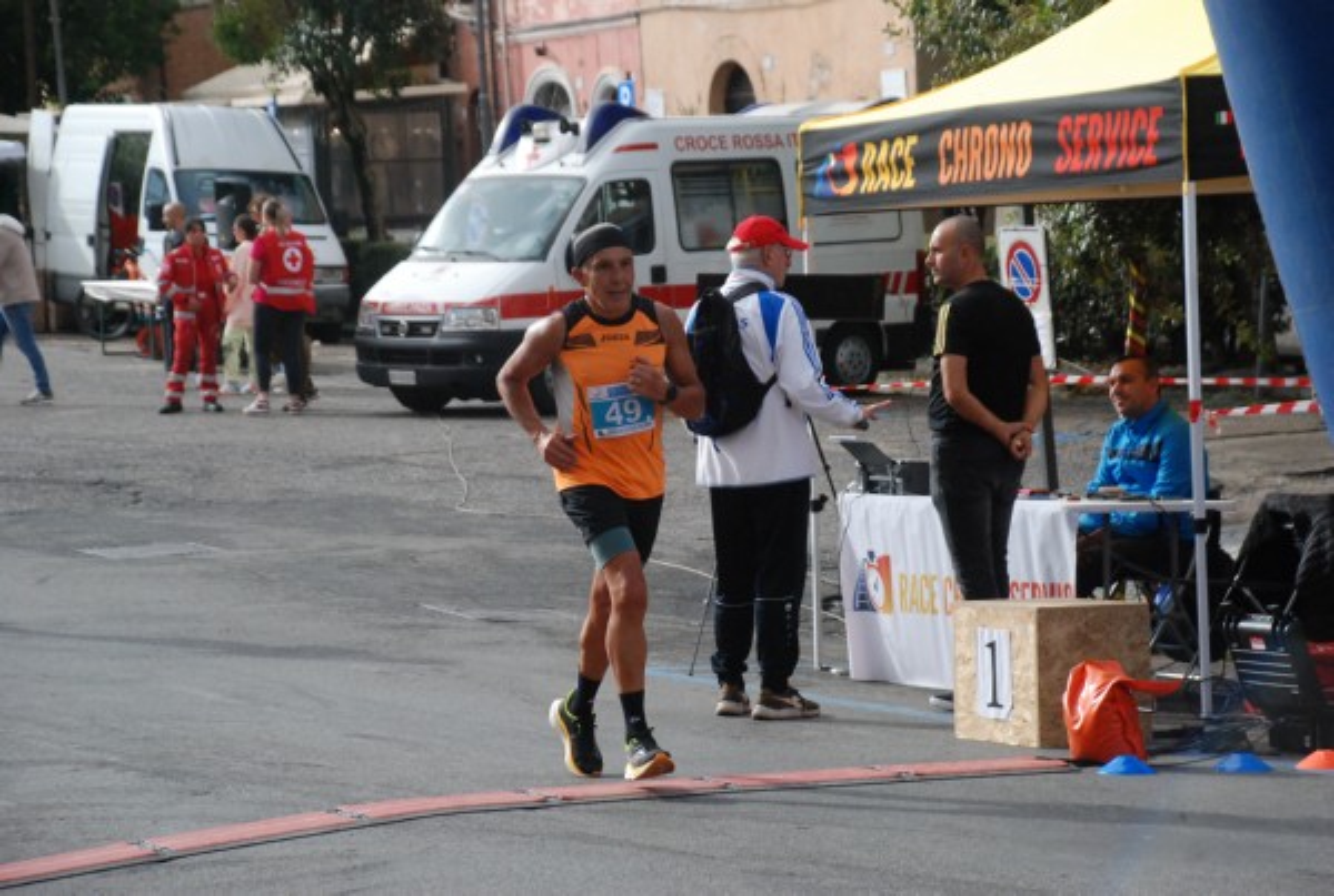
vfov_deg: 11.5
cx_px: 667
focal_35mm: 120
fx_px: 4457
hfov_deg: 17.0
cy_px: 448
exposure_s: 1/1600
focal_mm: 80
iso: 1000
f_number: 5.6
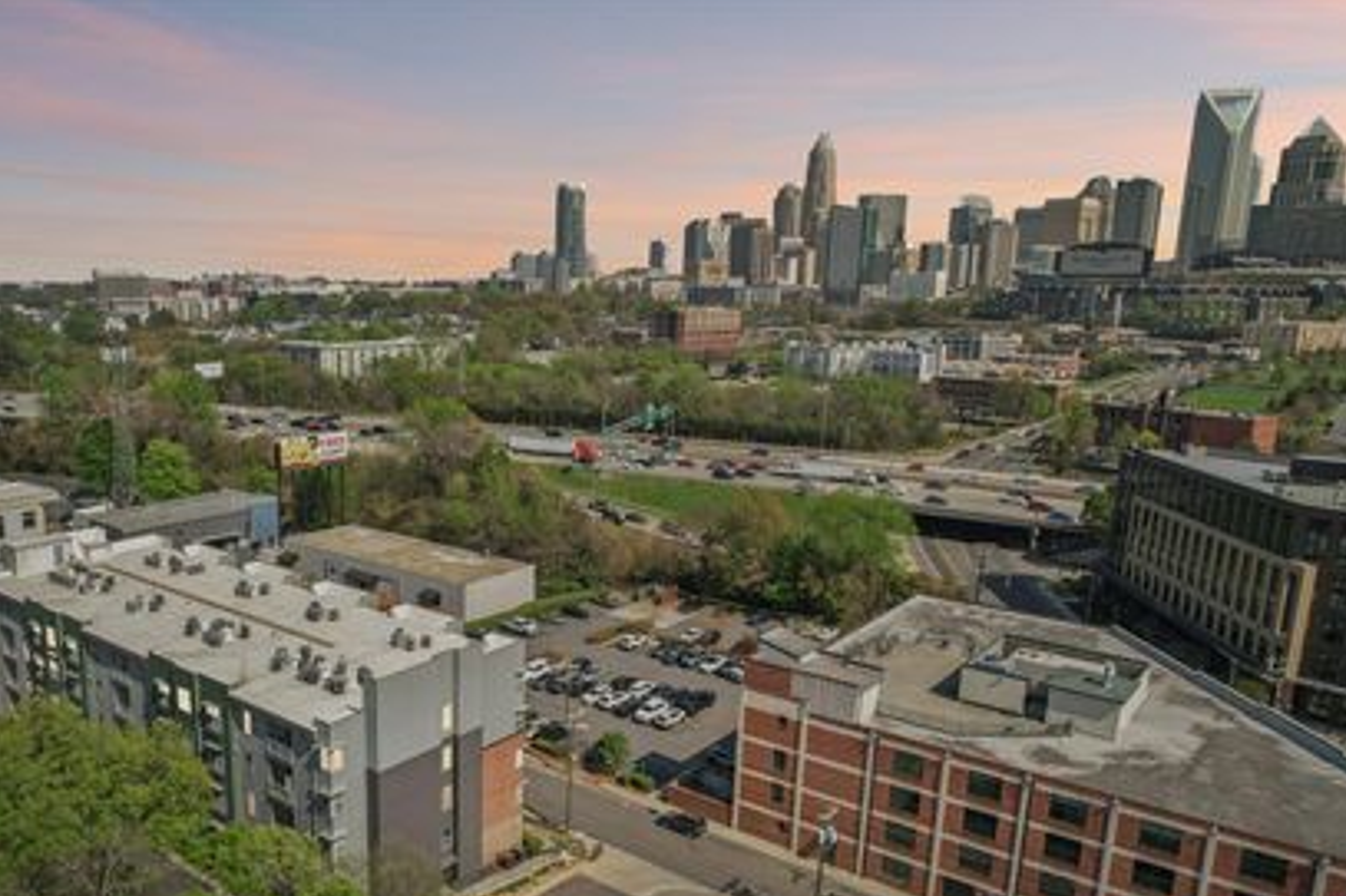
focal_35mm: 27
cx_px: 605
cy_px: 544
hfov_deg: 67.2
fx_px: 1009
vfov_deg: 47.6
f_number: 2.8
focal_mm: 8.4
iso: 110
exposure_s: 1/320
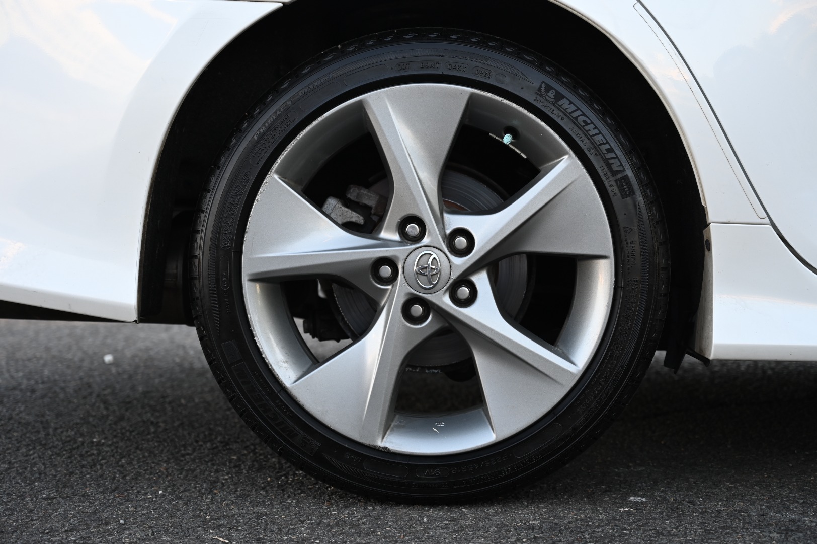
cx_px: 408
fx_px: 1293
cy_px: 272
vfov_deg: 23.7
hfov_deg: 35.1
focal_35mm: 57
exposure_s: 1/250
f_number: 4
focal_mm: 57
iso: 400
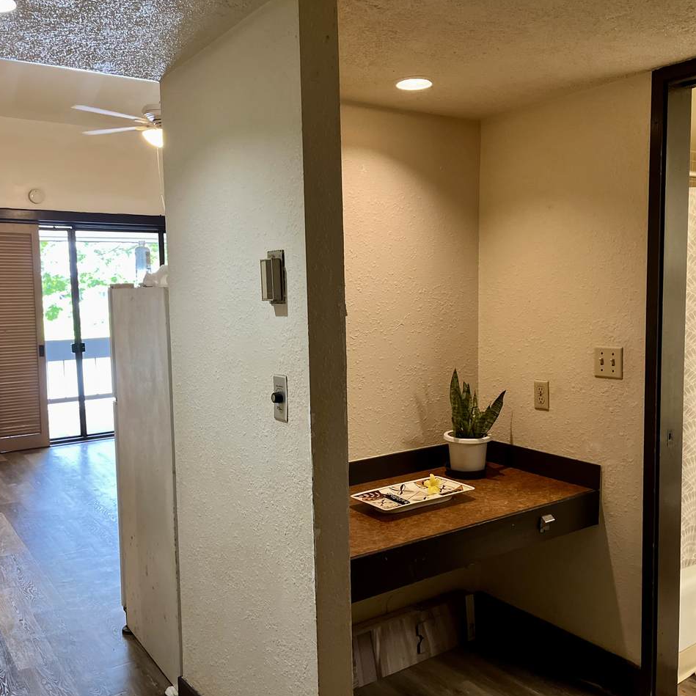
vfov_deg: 52.5
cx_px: 358
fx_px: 705
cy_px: 348
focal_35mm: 31
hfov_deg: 52.5
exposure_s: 1/60
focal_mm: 5.1
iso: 320
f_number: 1.6
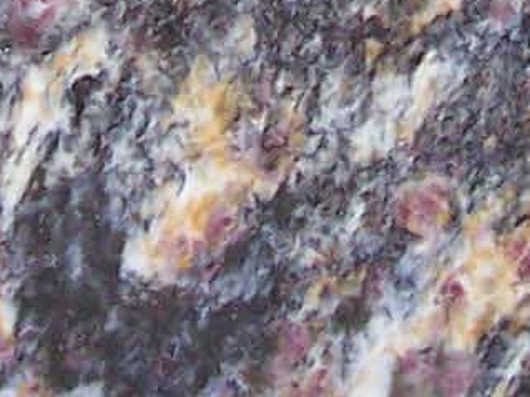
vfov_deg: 6.0
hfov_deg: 8.4
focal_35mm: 236
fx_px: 3612
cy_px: -540
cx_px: 291
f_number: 2.8
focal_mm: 5.6
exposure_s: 1/20
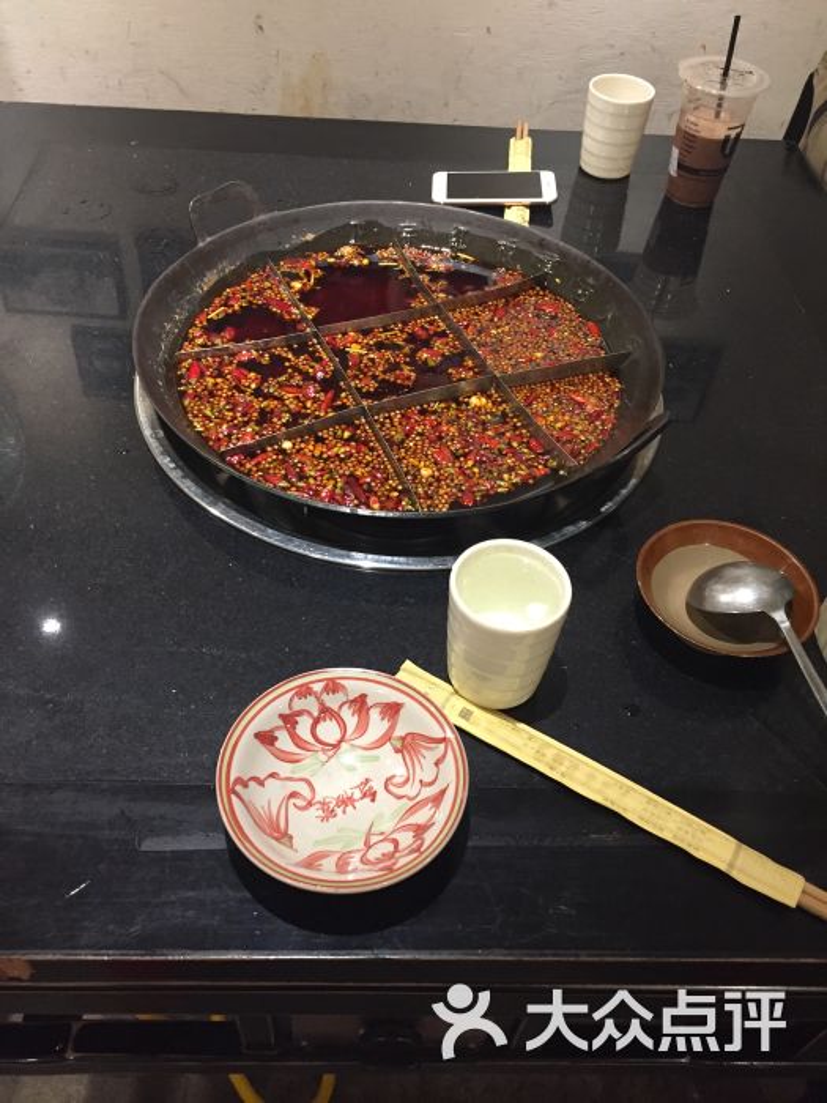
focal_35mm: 29
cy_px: 552
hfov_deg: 48.2
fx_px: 924
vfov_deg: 61.7
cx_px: 414
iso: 250
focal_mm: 4.15
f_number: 2.2
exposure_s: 1/33
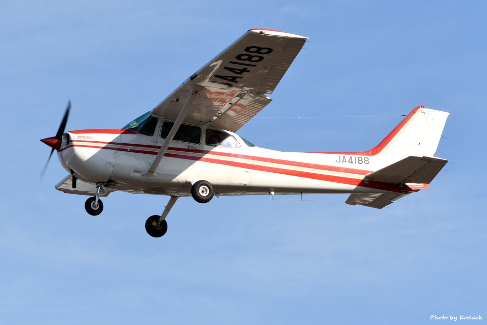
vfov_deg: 3.2
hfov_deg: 4.7
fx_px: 5885
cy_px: 162
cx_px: 244
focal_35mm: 435
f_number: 8
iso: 400
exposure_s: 1/1000
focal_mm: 290
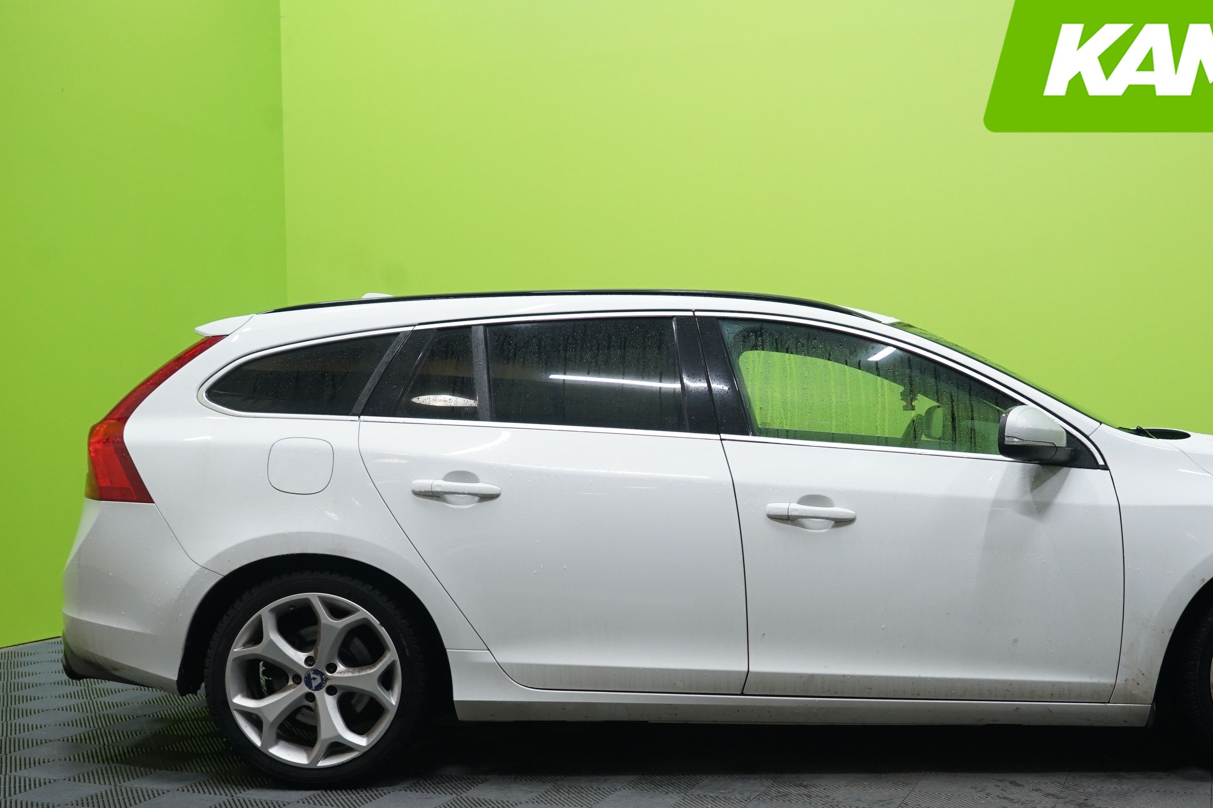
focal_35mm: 43
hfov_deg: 45.0
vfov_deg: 31.1
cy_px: 495
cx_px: 772
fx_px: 1449
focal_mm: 31
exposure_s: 1/20
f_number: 5.6
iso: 1000
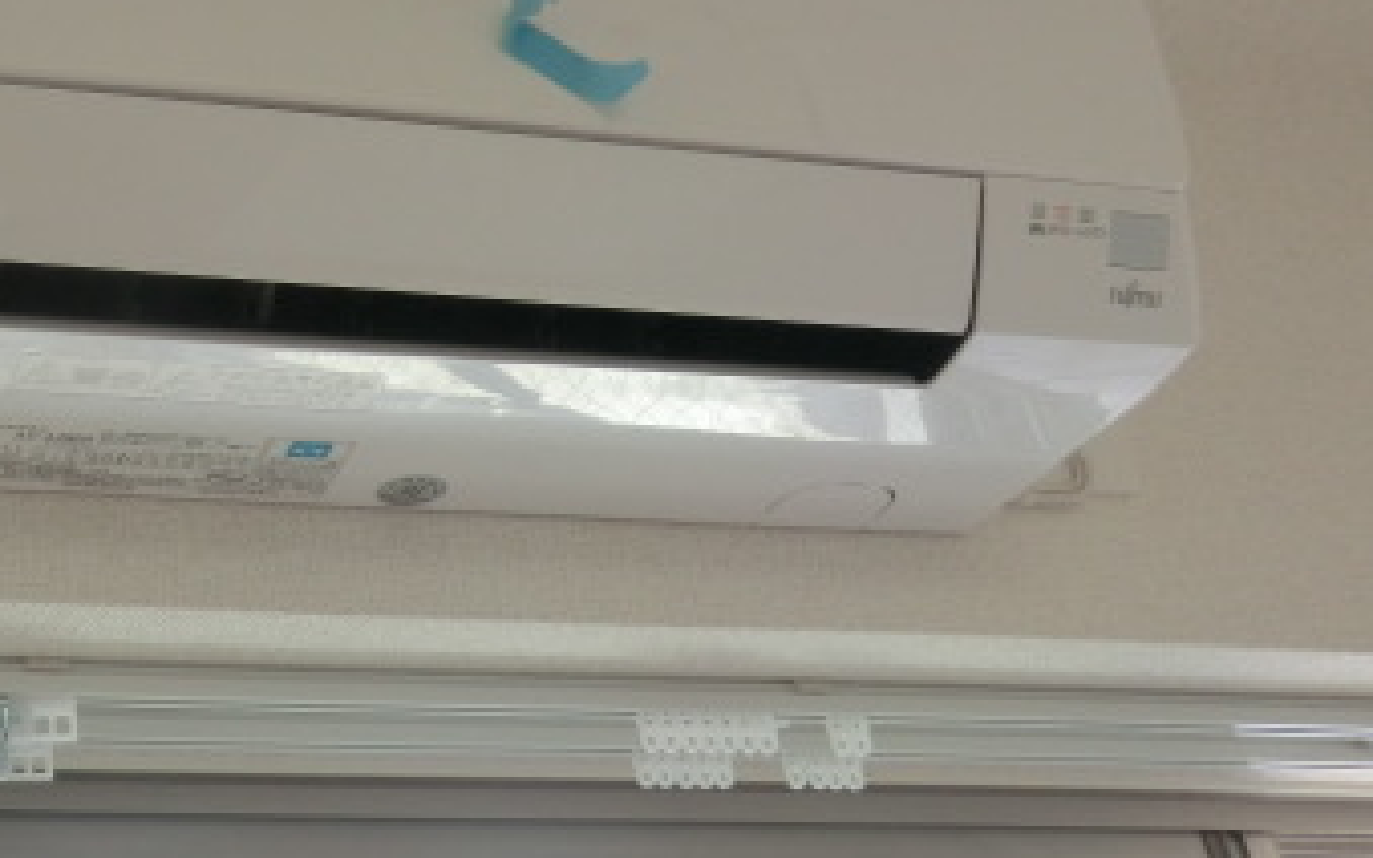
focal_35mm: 48
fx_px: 1796
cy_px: 182
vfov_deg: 26.4
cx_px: 113
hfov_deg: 38.6
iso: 80
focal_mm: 4.3
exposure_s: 1/60
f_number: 3.2
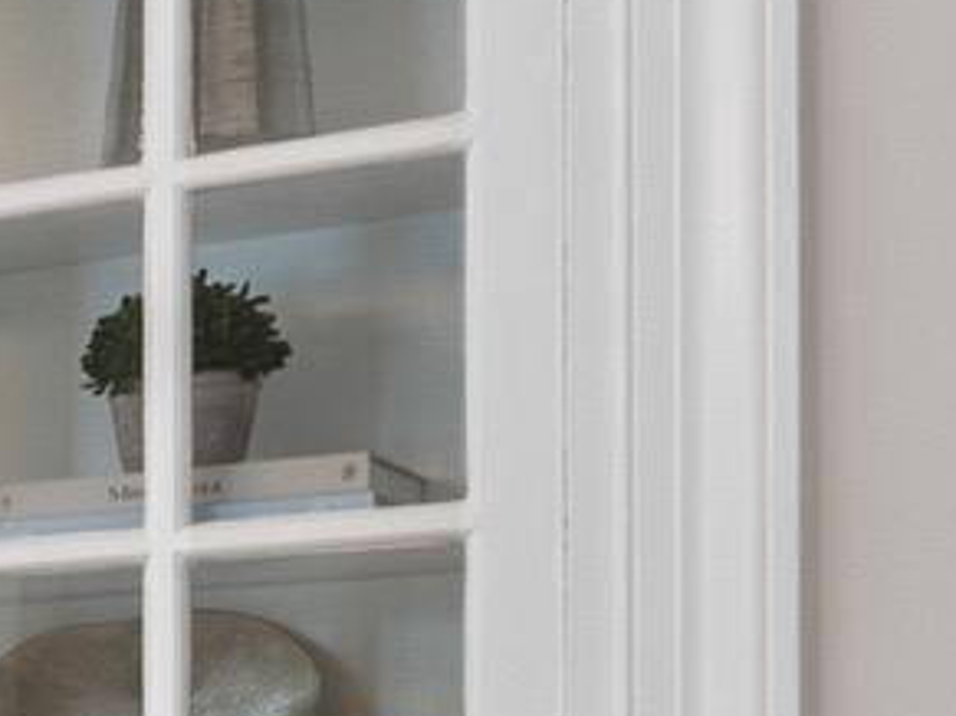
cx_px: -2392
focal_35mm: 115
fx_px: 3175
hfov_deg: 9.5
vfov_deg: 12.4
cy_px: 987
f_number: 5.6
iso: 500
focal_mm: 17
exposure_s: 1/25
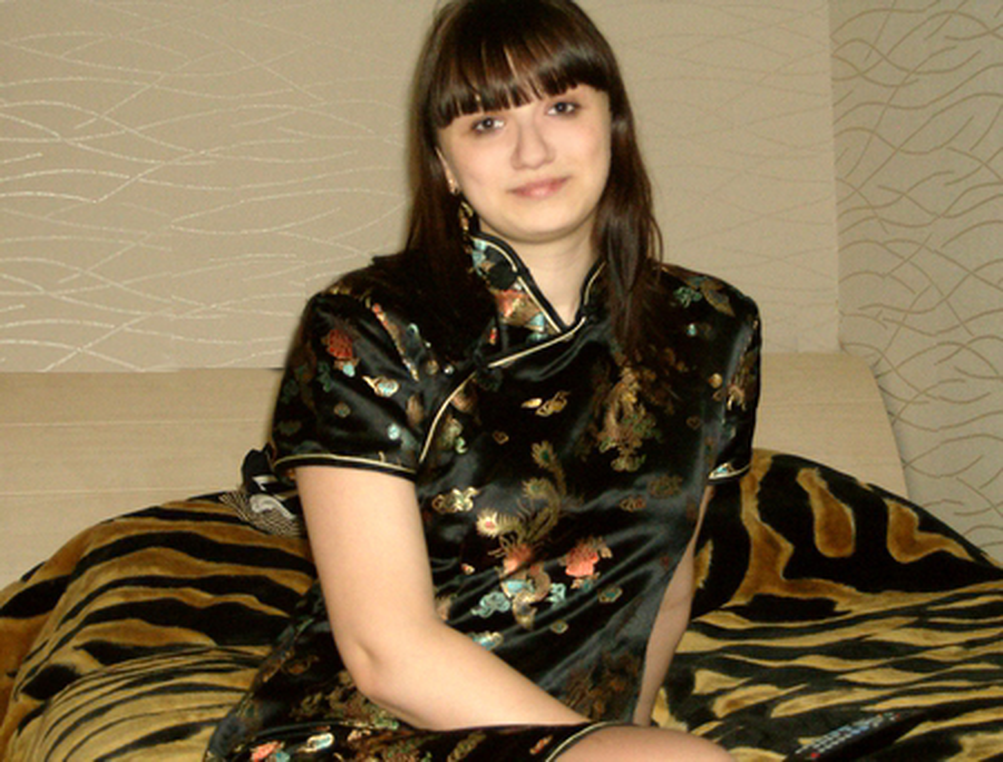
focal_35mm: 85
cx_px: 502
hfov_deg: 22.9
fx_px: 2475
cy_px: 381
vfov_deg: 17.5
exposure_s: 1/101
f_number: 4.2
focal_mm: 14.1
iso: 200
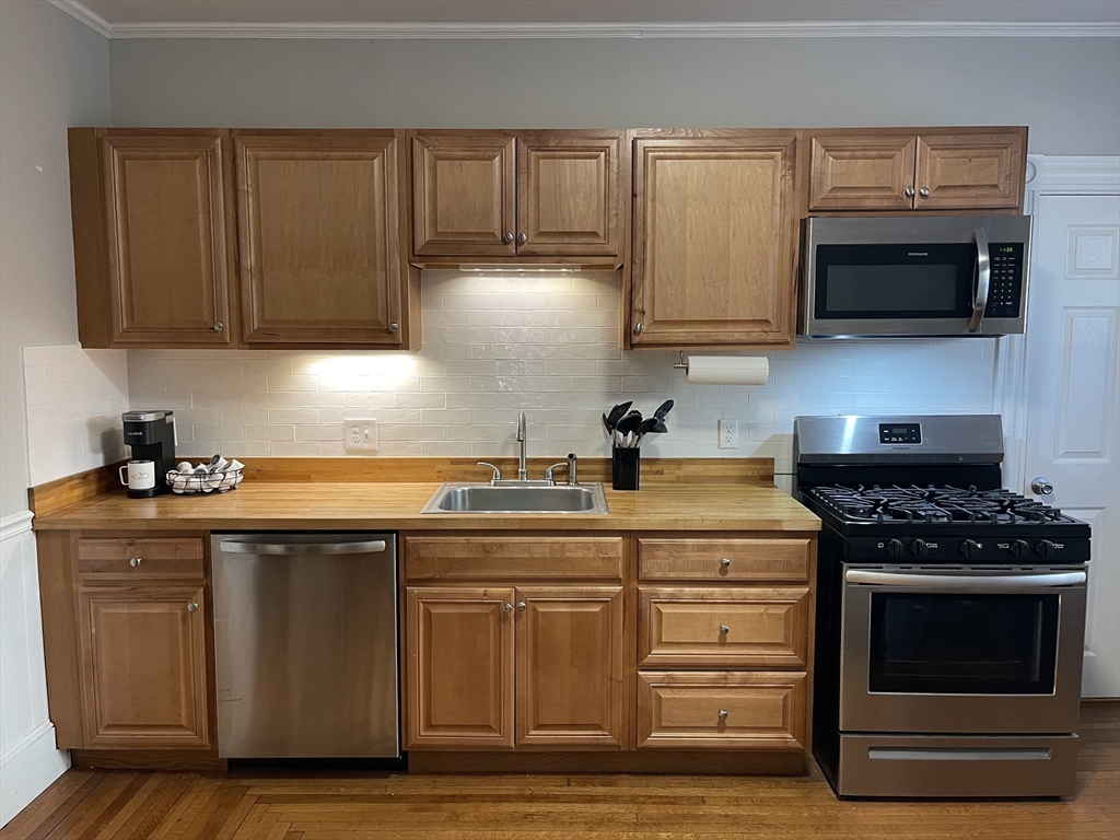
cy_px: 420
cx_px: 560
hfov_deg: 69.4
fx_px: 809
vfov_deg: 54.9
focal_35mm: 25
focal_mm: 5.1
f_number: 1.6
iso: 250
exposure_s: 1/60
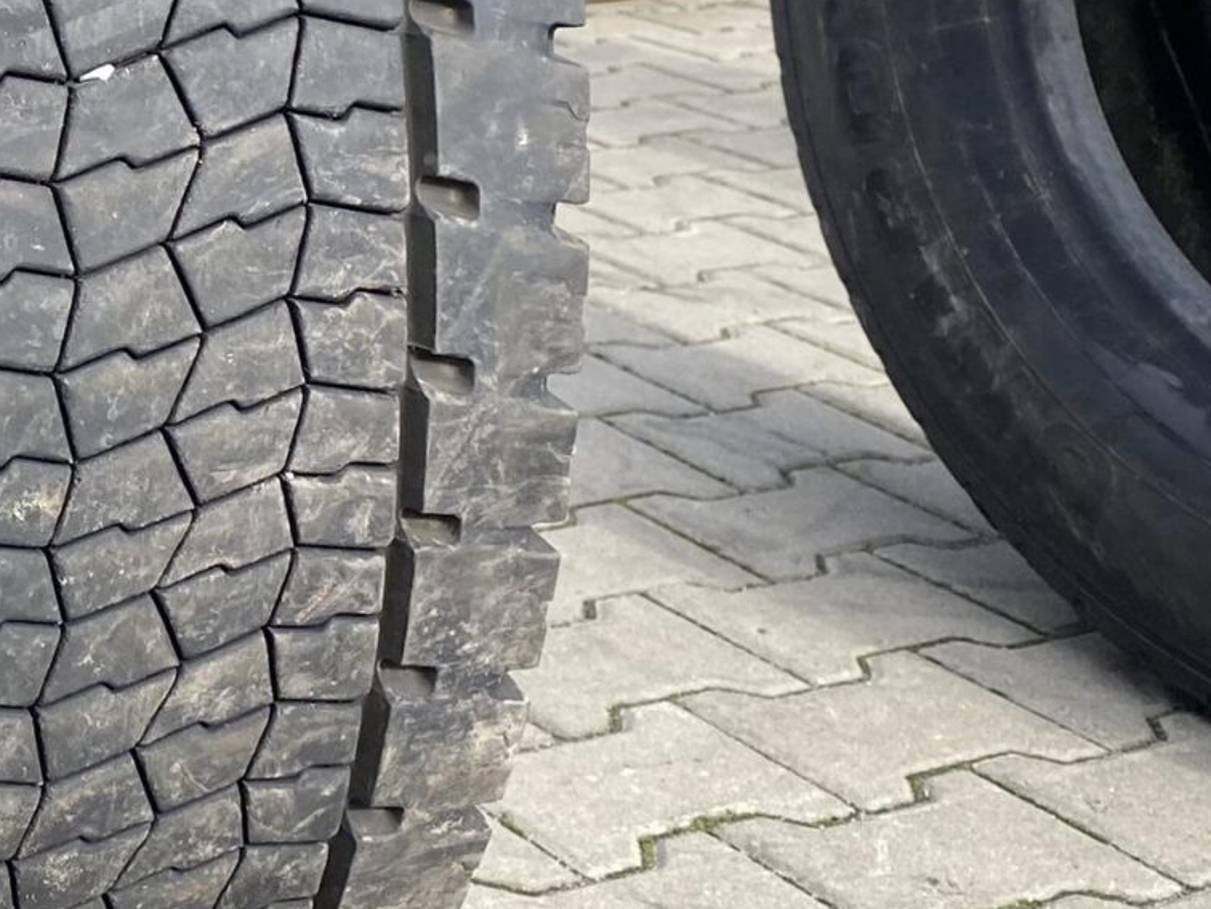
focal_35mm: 88
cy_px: 122
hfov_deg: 21.3
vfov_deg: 16.6
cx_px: -48
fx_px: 3079
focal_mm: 4.25
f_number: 1.8
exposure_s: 1/702
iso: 32
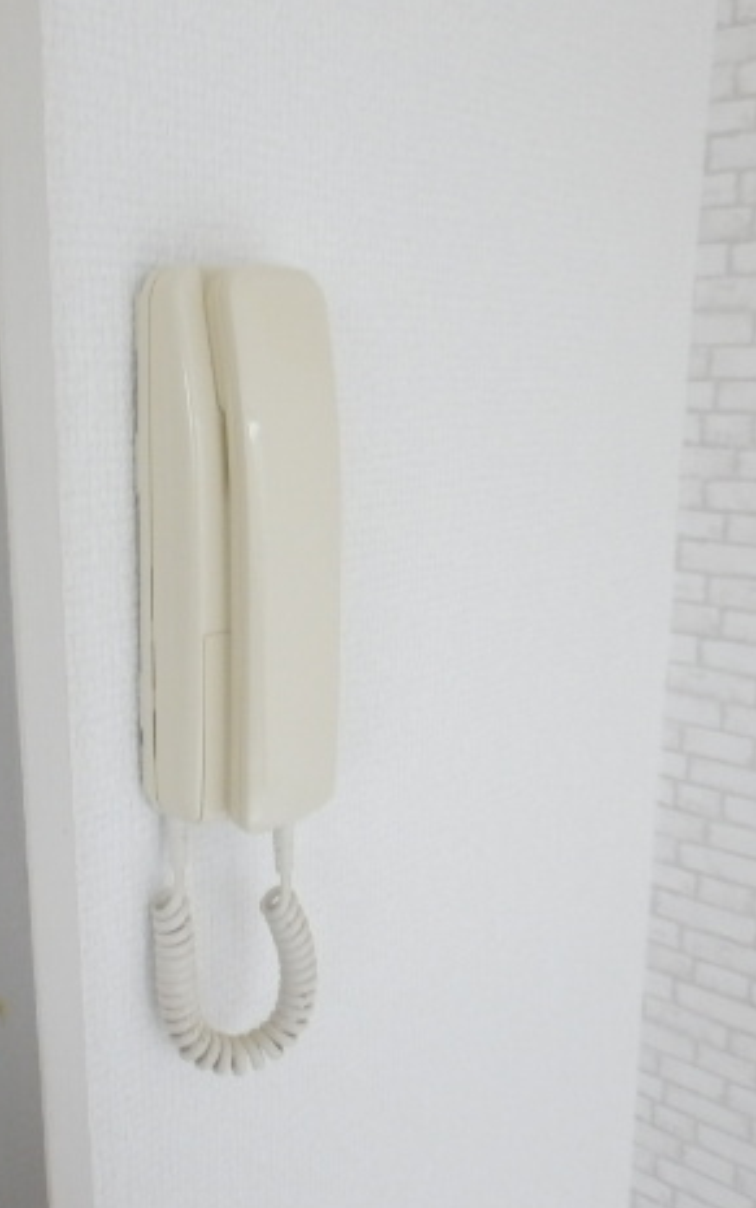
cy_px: 613
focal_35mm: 35
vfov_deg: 55.3
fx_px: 1153
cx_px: 262
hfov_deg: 36.0
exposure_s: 1/8
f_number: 3
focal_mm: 4.2
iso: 800
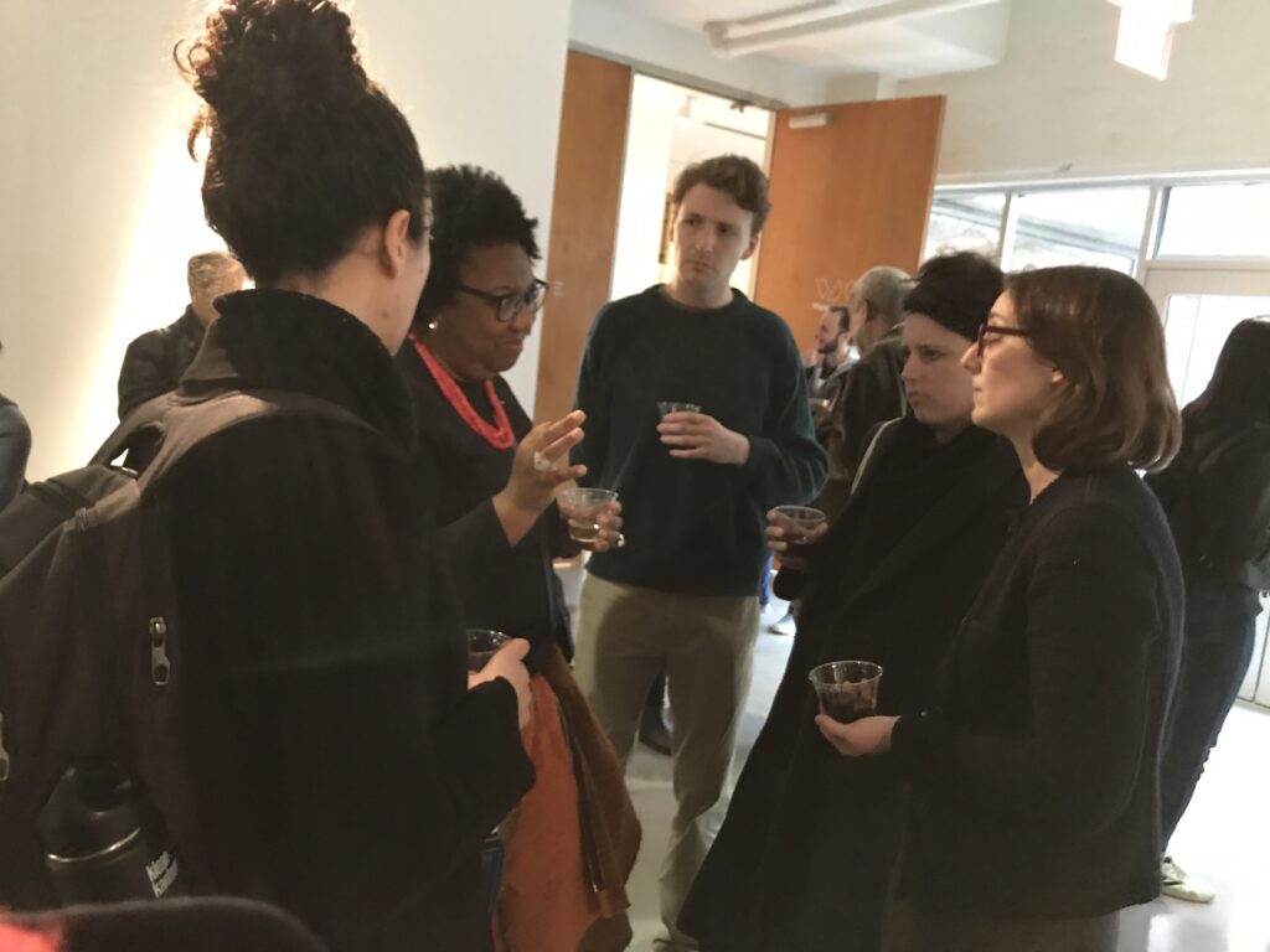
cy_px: 476
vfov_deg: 49.7
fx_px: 1027
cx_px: 635
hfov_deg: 63.4
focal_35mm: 28
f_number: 1.8
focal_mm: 3.99
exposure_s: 1/5
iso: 100
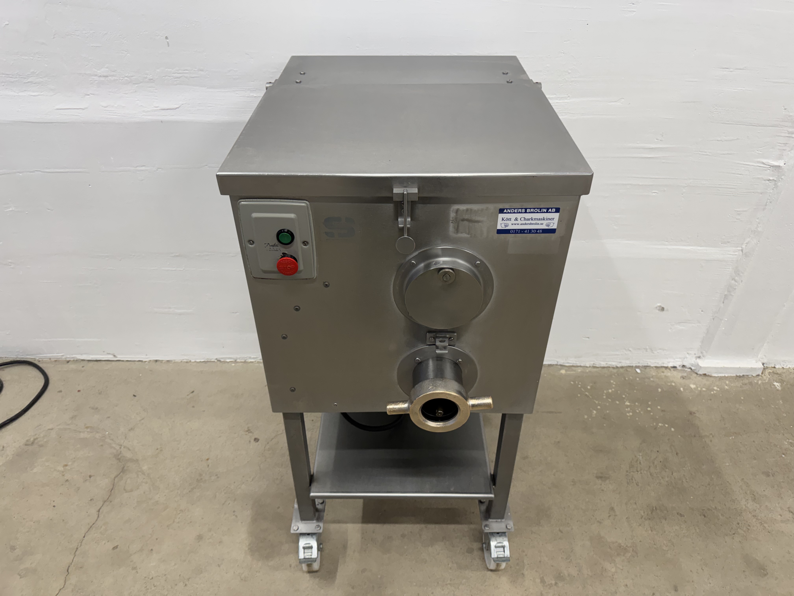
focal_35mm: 24
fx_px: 550
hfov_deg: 71.6
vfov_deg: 56.8
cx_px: 397
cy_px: 298
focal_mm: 6.76
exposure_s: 1/100
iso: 200
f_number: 1.78
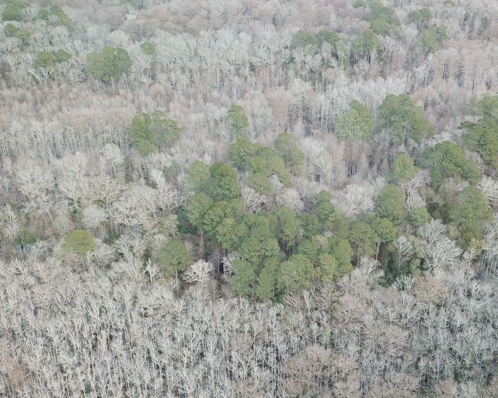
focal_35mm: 45
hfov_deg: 41.0
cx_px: 300
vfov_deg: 33.4
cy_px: 184
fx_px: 663
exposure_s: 1/100
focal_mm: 4.73
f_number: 2.2
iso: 139
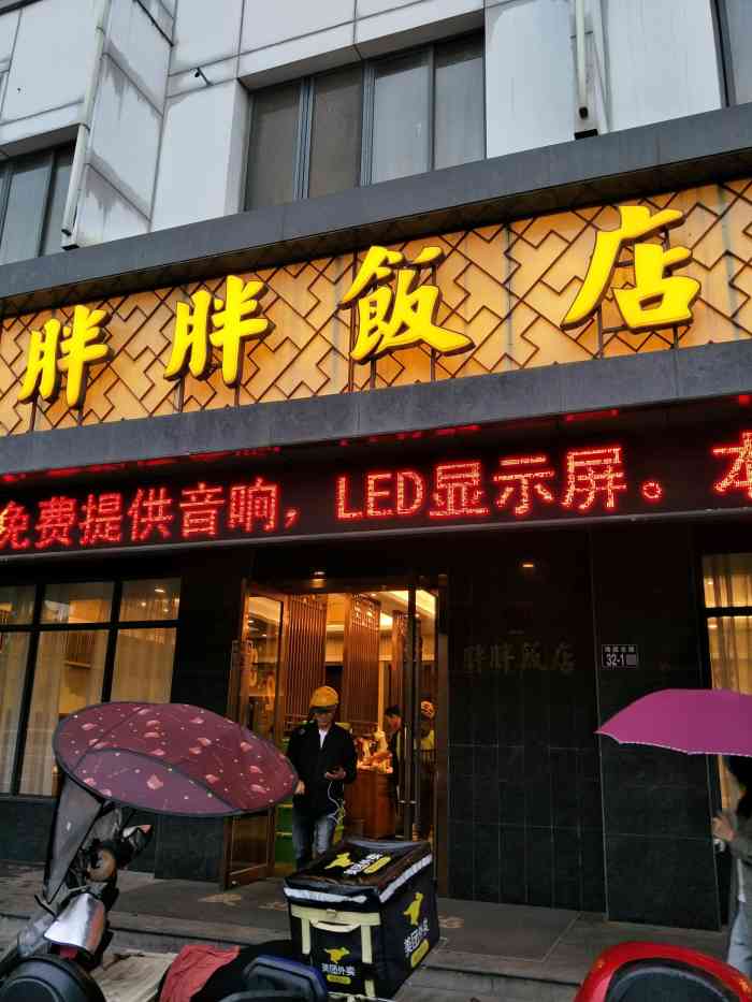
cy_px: 501
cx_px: 376
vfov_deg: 71.6
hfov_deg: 56.8
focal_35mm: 24
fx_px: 695
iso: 97
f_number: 1.7
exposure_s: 1/50
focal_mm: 4.1
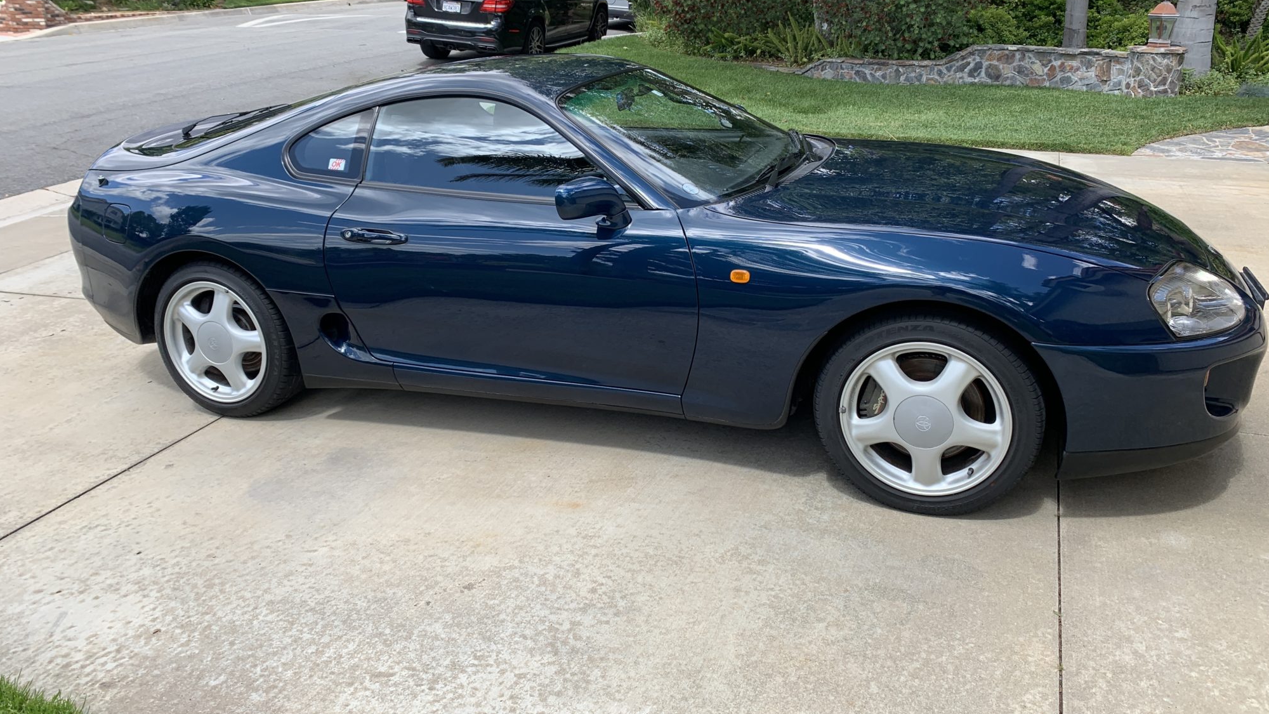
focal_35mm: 29
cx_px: 647
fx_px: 976
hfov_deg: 66.1
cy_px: 285
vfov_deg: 40.0
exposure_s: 1/631
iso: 25
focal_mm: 4.25
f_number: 1.8
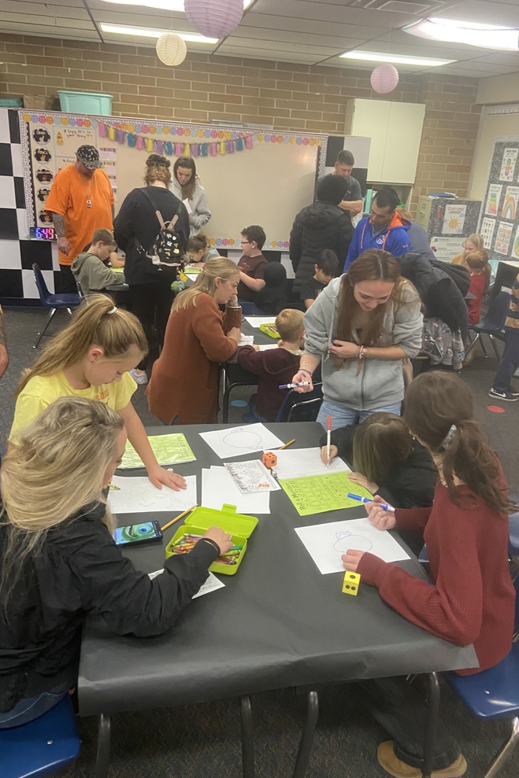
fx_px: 606
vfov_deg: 65.5
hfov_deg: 46.4
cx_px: 265
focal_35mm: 28
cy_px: 380
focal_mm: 4.25
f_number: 1.8
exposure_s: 1/60
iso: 400
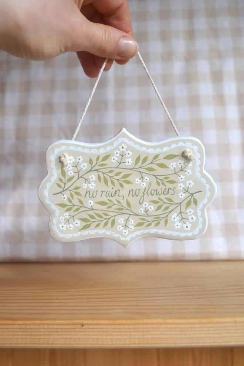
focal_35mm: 36
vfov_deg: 53.1
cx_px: 122
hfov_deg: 36.9
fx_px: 366
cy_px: 183
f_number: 4.5
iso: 400
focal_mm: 24
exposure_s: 1/80
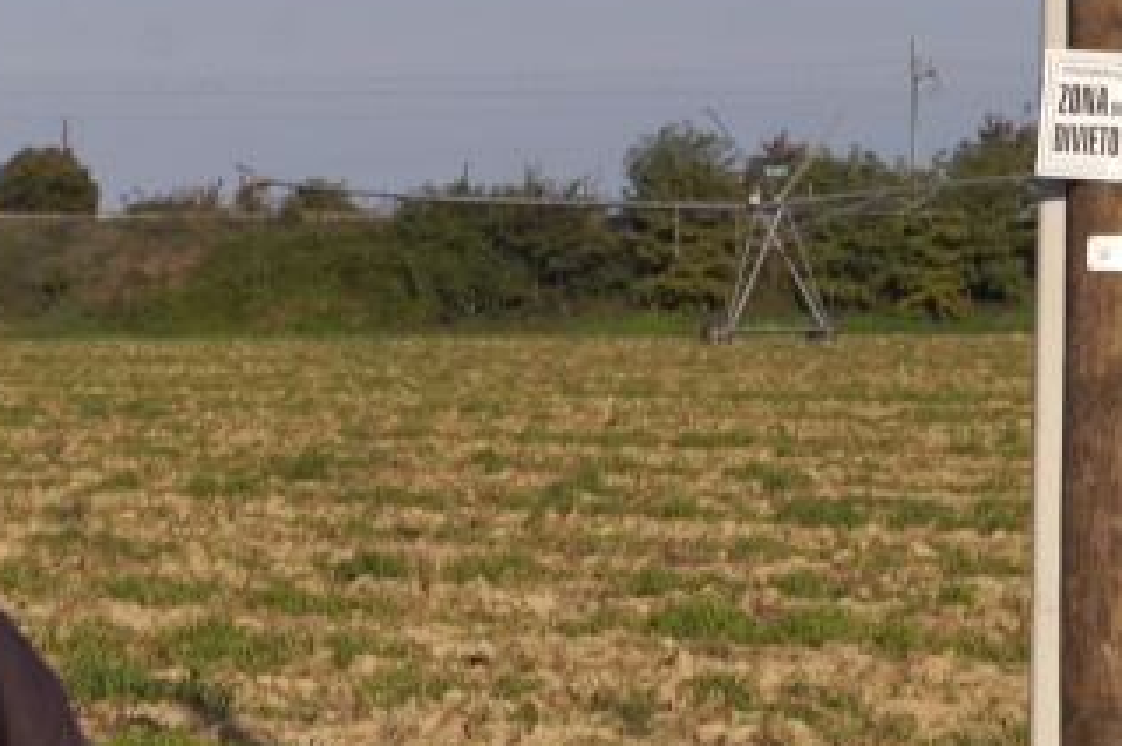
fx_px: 7503
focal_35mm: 241
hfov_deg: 8.2
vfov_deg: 5.7
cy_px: 663
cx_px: -897
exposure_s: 1/125
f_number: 18
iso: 100
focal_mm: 40
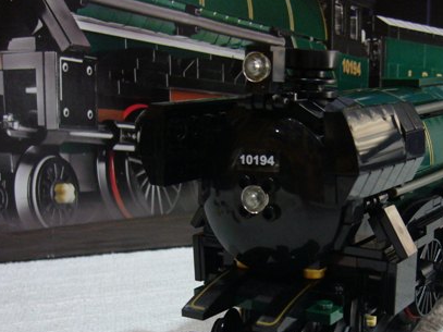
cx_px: 308
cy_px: 244
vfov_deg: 26.3
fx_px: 704
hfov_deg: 34.5
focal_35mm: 55
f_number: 2.8
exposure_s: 1/8
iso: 200
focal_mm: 5.8
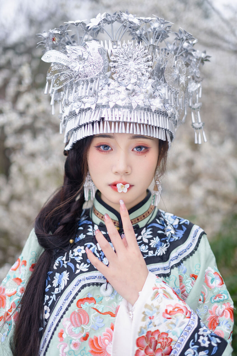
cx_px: 118
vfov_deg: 39.6
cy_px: 178
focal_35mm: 50
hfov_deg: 27.0
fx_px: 494
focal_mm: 50
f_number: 1.8
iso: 125
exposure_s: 1/640
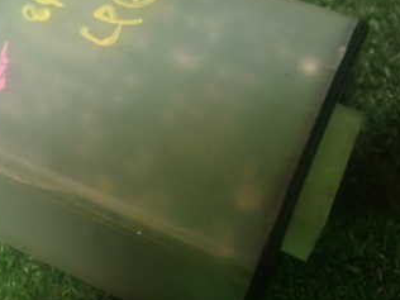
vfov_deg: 25.6
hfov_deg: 33.5
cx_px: 138
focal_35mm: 57
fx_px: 659
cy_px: 135
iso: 1000
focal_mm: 5.5
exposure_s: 1/30
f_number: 2.3
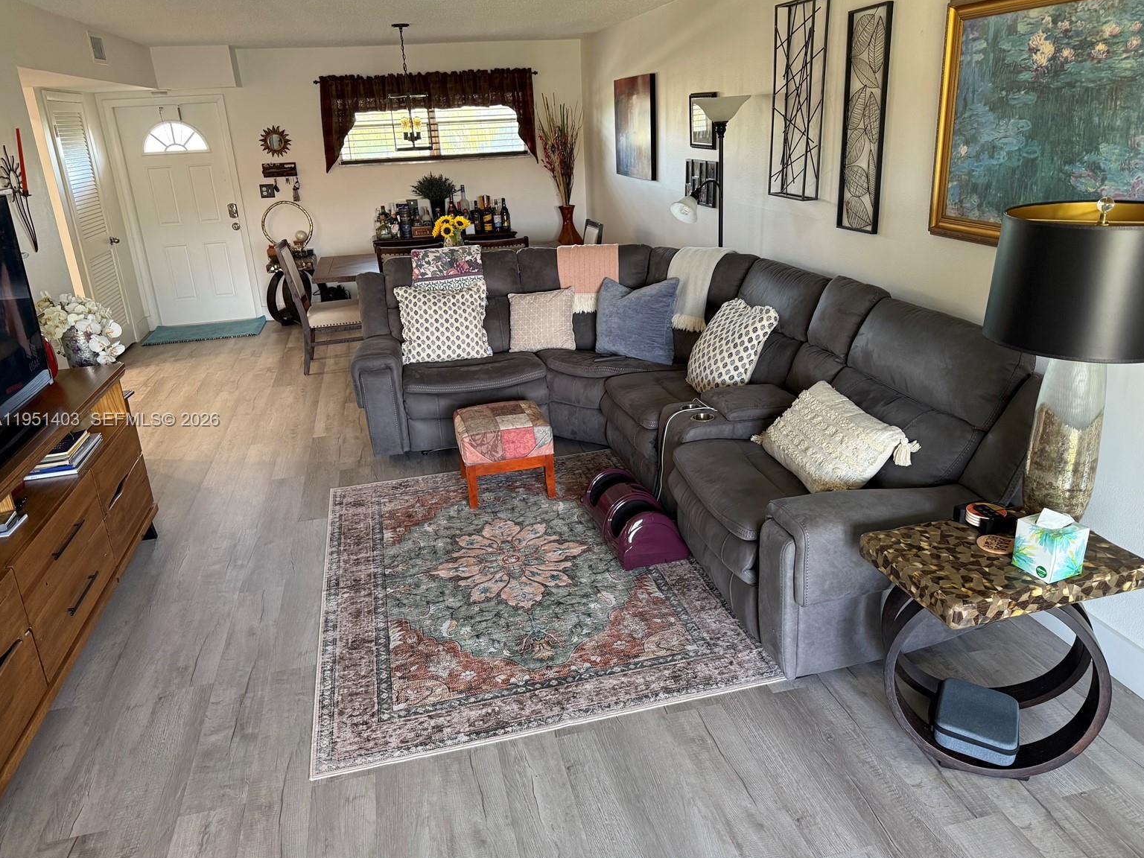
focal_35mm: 25
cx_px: 583
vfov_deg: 54.9
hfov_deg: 69.4
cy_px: 421
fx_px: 826
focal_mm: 6.76
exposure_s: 1/60
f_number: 1.78
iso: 320
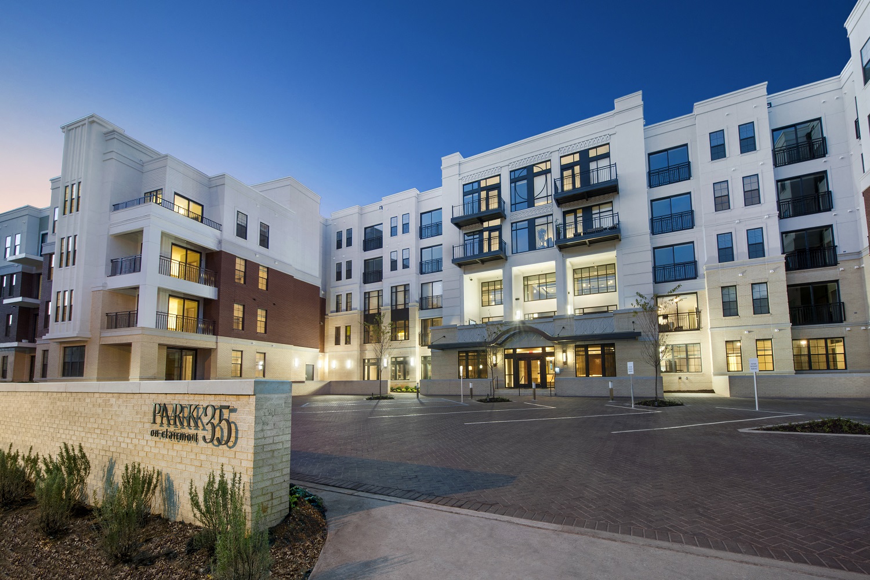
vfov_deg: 81.2
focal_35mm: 14
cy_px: 290
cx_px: 435
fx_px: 338
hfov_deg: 104.3
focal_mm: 14
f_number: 14
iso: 125
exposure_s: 5
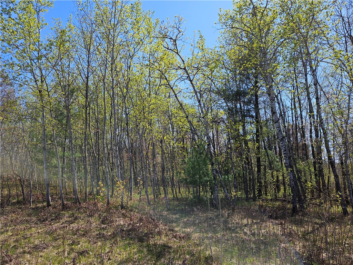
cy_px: 132
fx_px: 235
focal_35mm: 23
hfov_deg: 73.9
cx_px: 176
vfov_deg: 58.9
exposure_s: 1/1402
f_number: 1.8
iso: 25
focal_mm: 5.4
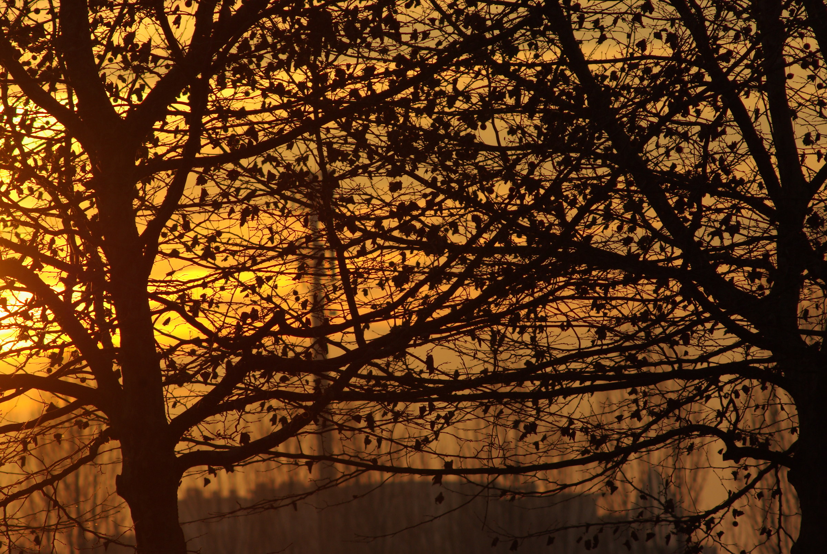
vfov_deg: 2.3
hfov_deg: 3.4
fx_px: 13798
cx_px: 414
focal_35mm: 600
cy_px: 277
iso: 200
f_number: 8
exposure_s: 1/500
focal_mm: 400
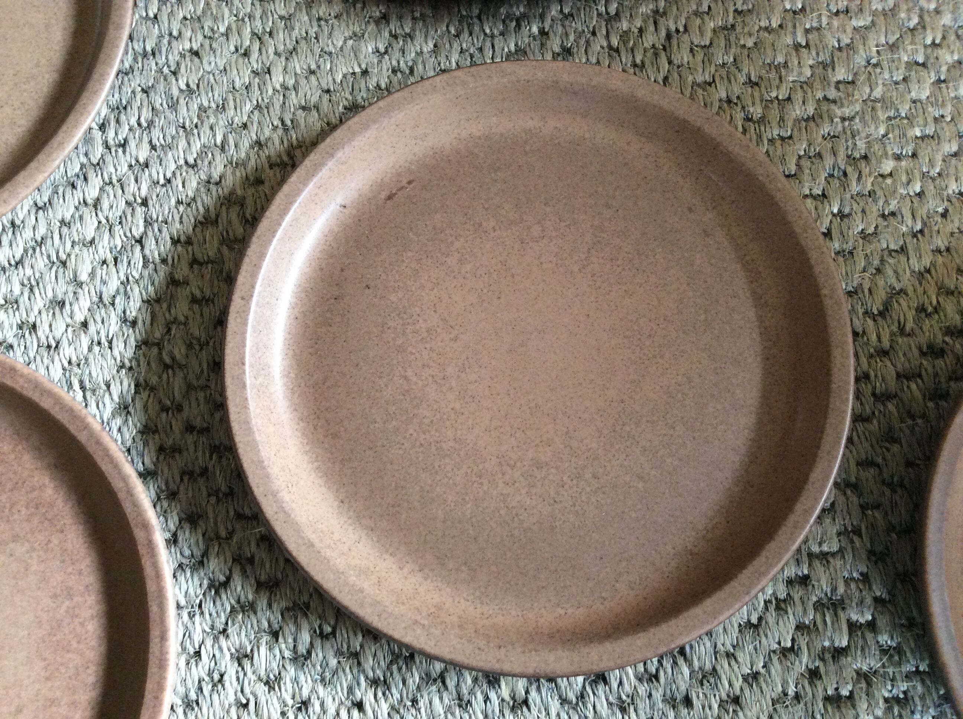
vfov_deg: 44.1
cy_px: 360
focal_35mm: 32
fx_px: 889
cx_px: 482
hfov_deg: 56.9
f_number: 2.4
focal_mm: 3.3
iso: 160
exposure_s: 1/25
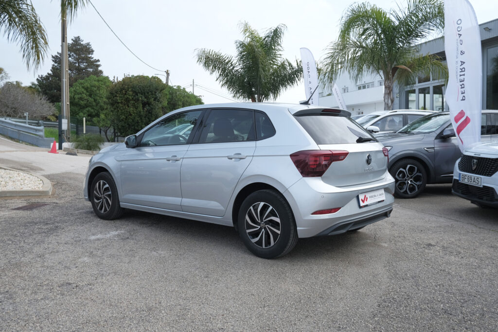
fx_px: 443
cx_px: 249
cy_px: 166
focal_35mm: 32
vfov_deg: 41.1
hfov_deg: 58.7
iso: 160
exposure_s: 1/100
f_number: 9
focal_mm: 21.5
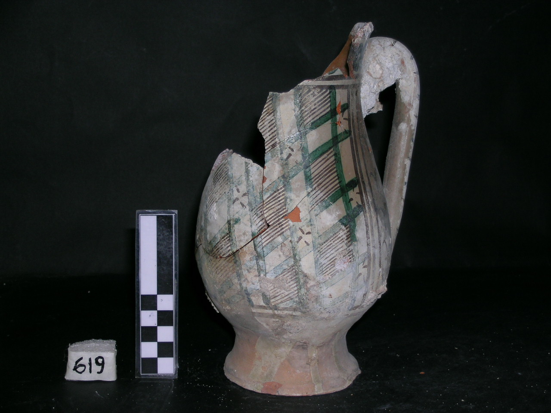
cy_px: 206
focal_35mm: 57
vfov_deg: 25.7
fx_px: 907
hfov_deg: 33.8
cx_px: 276
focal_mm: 11.8
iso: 50
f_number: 3.6
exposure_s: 1/60.1
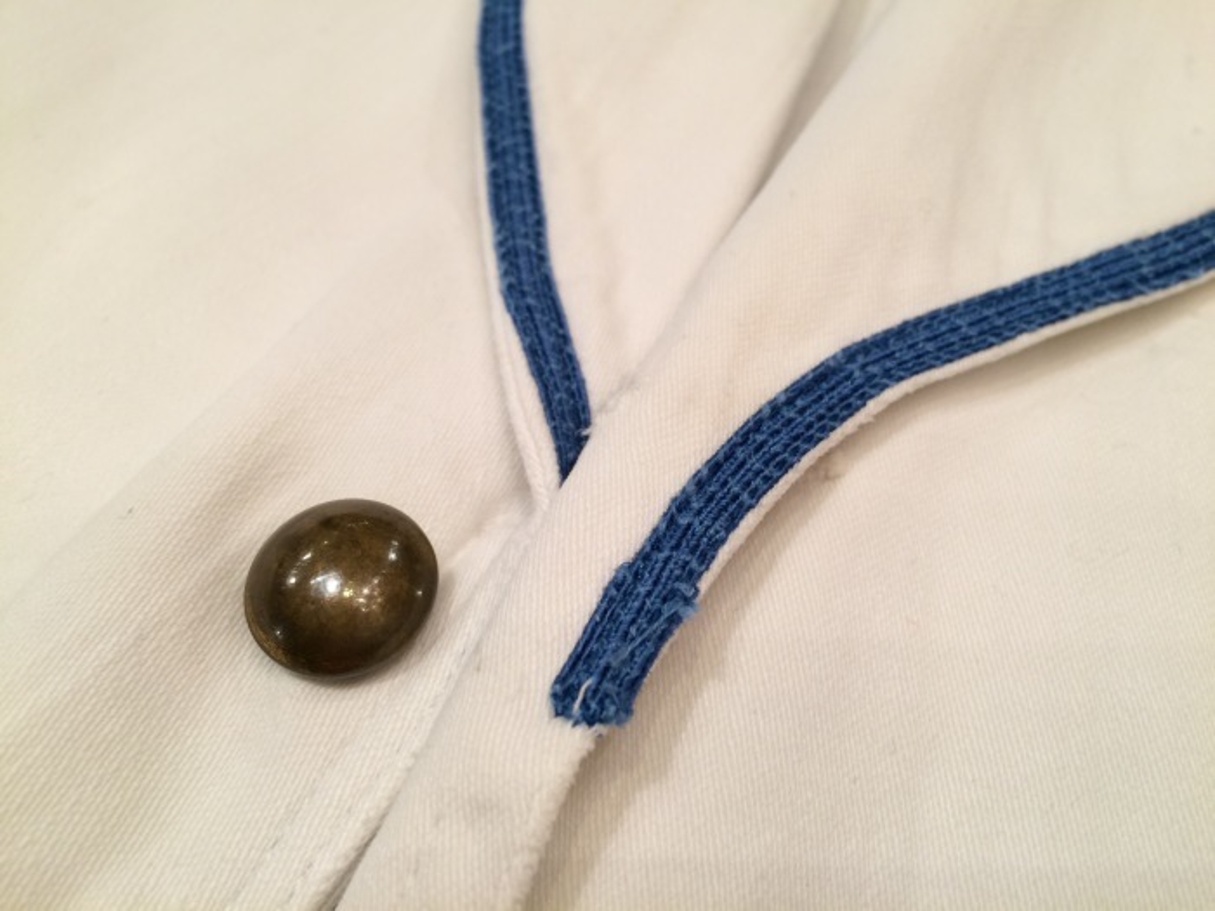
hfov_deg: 61.7
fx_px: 1018
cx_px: 608
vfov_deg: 48.2
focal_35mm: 29
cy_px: 456
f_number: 2.2
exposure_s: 1/33
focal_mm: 4.15
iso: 40
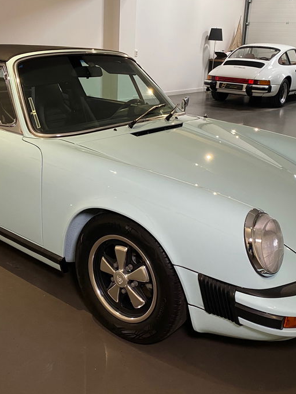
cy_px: 181
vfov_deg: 47.8
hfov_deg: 36.8
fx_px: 445
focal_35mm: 39
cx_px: 140
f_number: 1.8
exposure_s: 1/60
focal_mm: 4.25
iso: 200
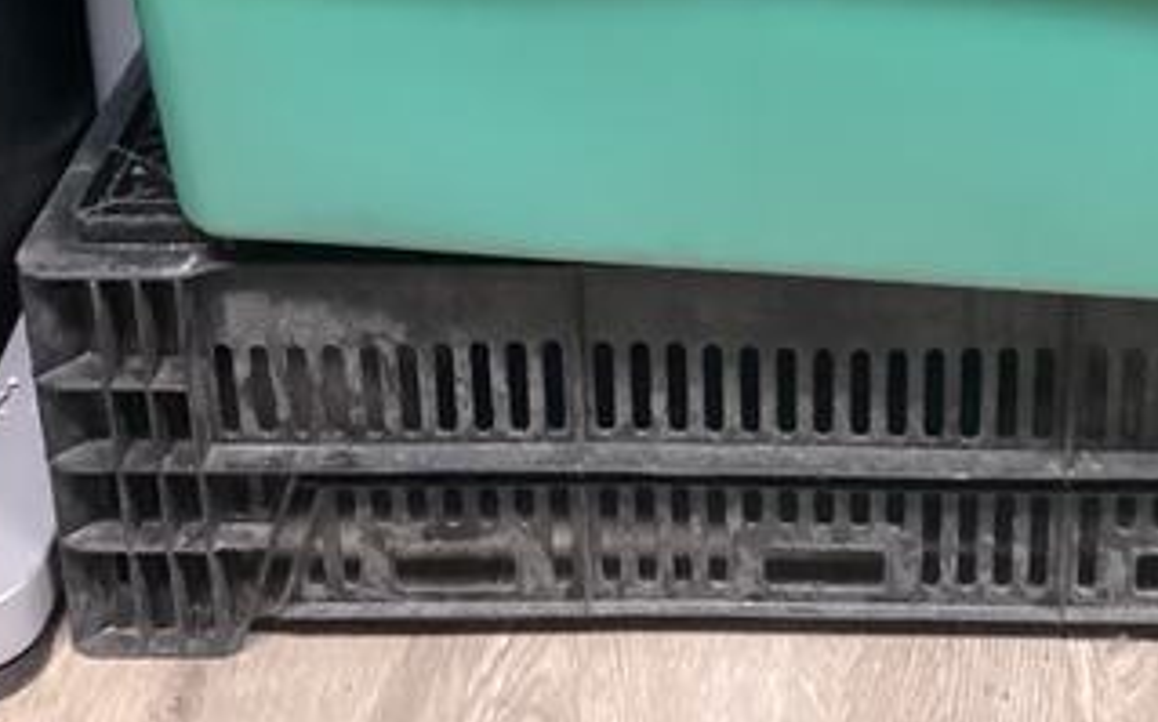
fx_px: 2082
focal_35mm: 66
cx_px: 759
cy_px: -377
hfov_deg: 30.9
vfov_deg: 17.6
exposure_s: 1/40
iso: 250
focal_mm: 3.3
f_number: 2.4
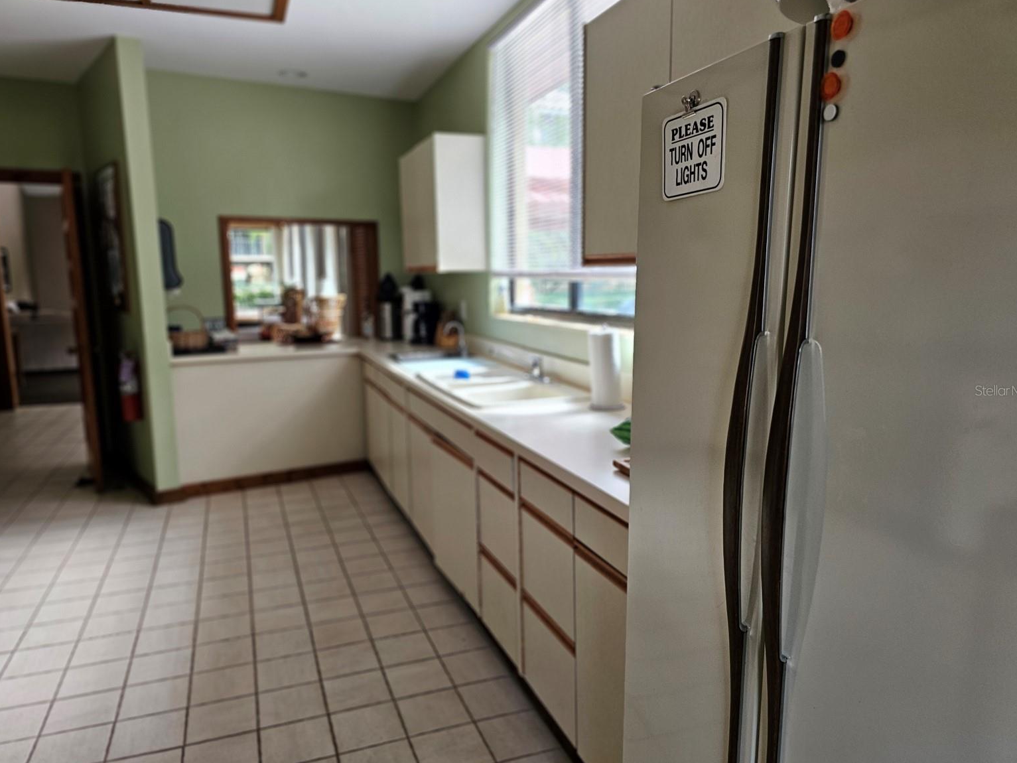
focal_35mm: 24
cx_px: 507
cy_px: 390
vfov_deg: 56.8
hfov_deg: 71.6
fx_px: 705
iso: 200
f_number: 1.7
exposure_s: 1/120
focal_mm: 6.3
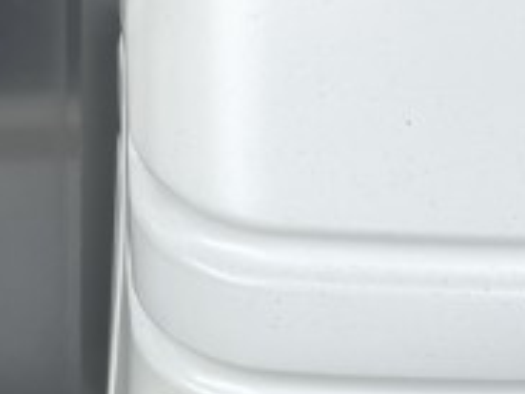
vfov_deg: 10.2
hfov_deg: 13.4
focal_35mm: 145
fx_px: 2199
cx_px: -9
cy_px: 311
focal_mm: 5.96
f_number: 1.6
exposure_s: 1/1287
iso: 50
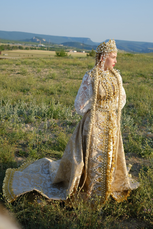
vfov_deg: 37.5
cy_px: 114
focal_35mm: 53
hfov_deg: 25.5
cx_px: 76
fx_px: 338
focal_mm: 35
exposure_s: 1/320
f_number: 4
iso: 160
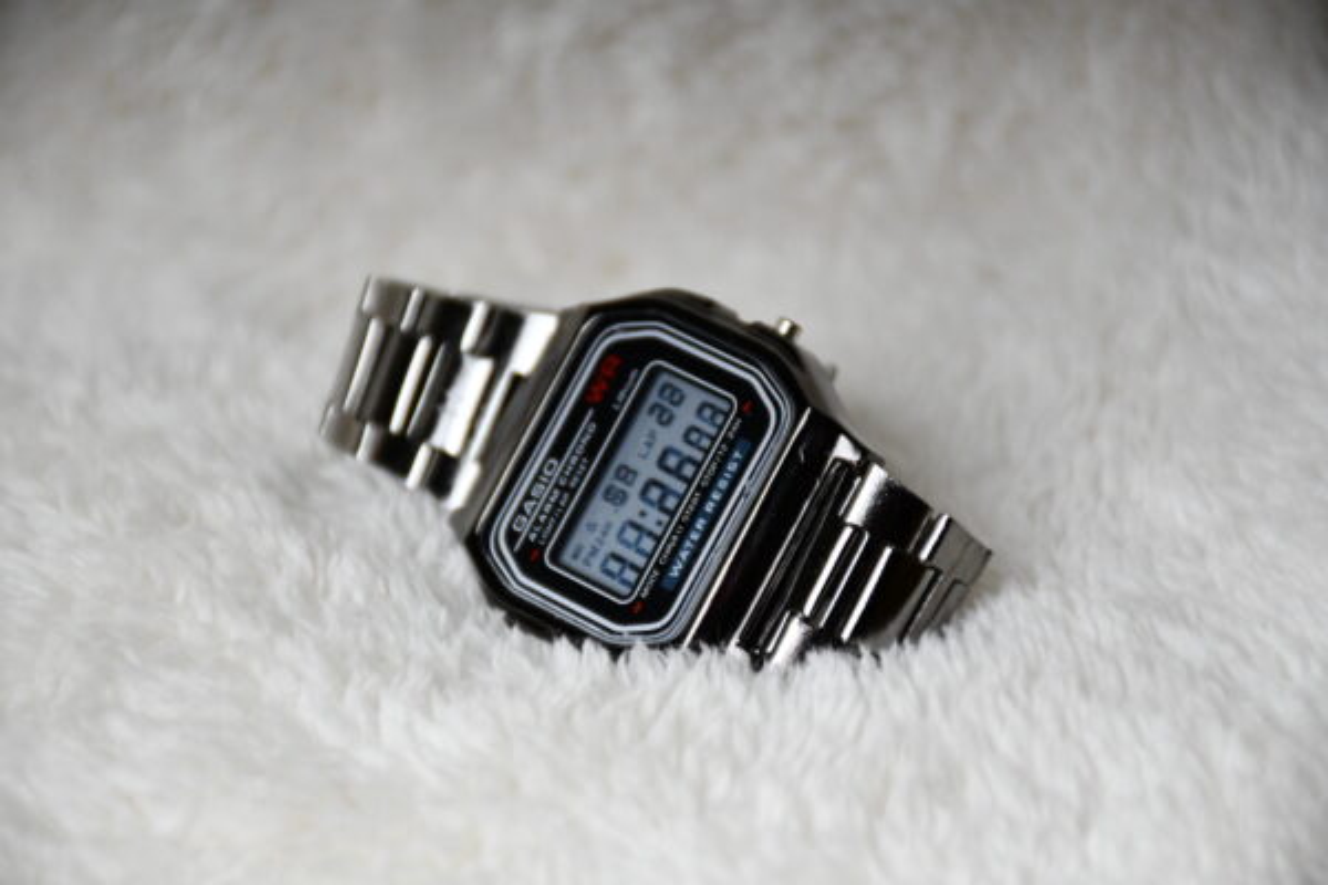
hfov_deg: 9.8
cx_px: 664
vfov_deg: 6.5
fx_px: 7746
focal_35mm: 210
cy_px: 442
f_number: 5.6
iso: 2500
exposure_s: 1/250
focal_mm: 140
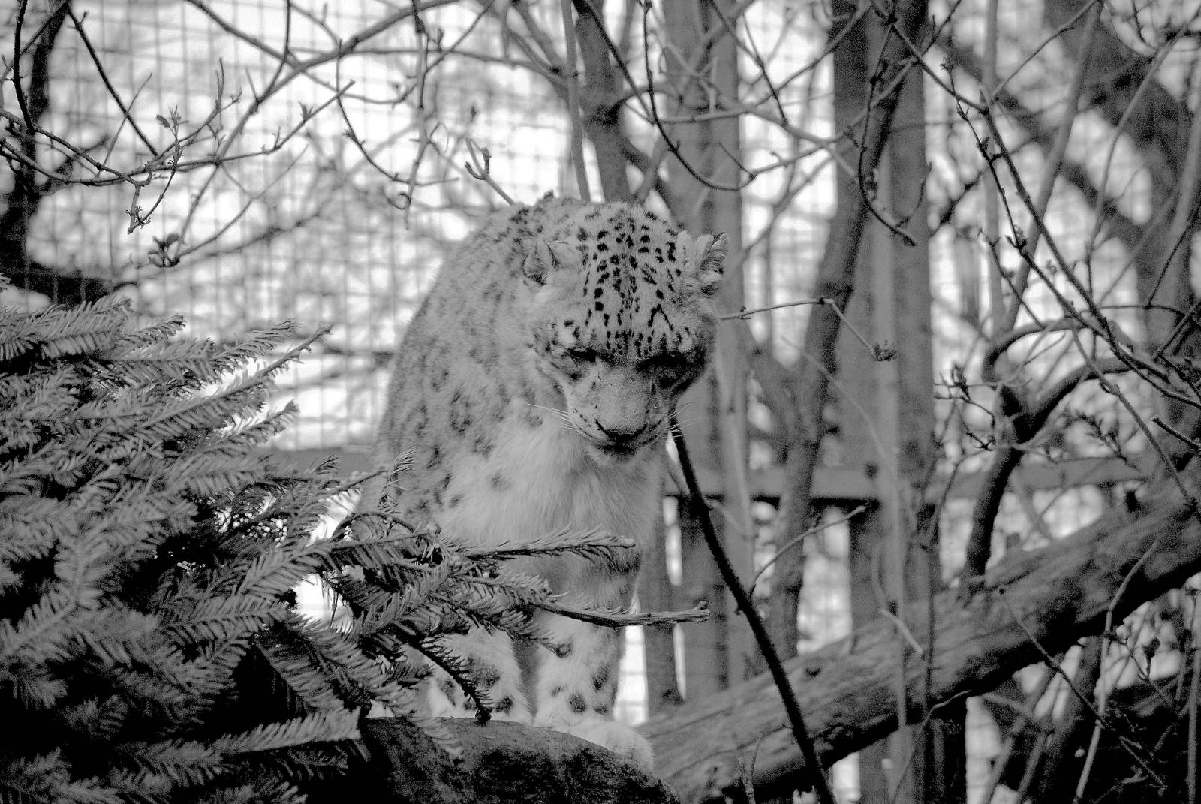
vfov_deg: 9.0
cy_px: 402
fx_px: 5110
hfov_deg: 13.4
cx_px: 600
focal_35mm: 153
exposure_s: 1/800
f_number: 4.8
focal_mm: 102
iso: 1600
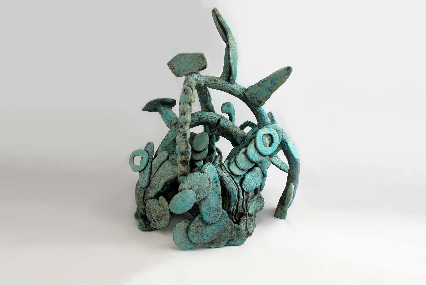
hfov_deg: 67.3
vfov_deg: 48.0
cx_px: 213
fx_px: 320
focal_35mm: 27
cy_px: 142
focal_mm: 18
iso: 100
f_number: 3.5
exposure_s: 1/15
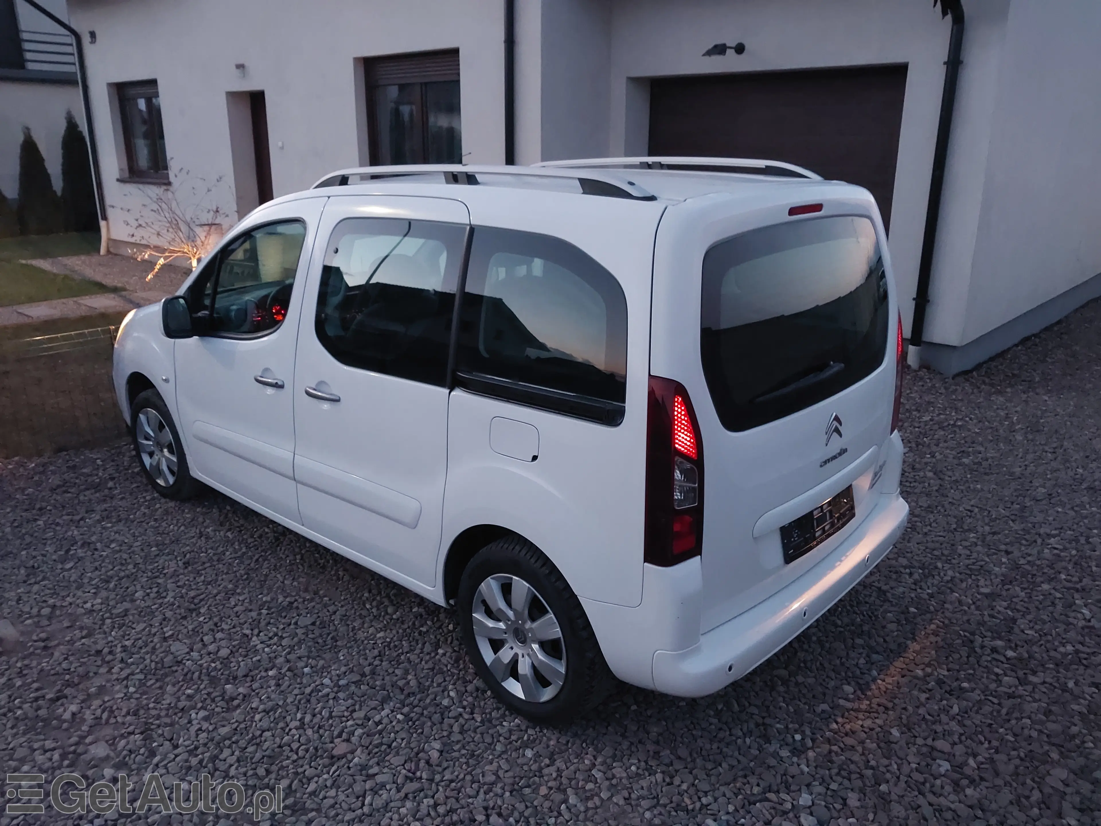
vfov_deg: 46.8
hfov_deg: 60.0
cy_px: 413
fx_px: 954
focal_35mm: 30
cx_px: 550
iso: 400
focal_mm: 4.6
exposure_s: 1/33
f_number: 1.8
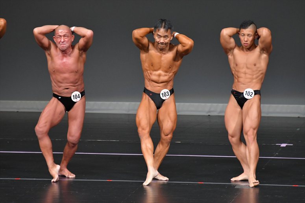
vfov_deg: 3.7
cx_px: 152
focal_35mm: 375
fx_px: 3176
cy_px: 102
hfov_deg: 5.5
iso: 4000
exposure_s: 1/400
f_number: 5.6
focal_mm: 250
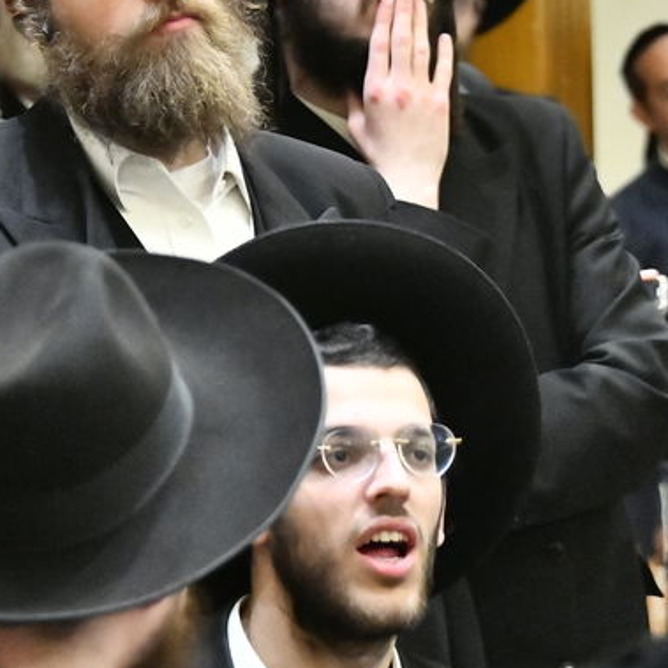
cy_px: 64
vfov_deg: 5.3
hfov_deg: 5.3
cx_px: 196
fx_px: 7205
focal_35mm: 330
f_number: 5.3
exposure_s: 1/60
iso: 6400
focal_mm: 105
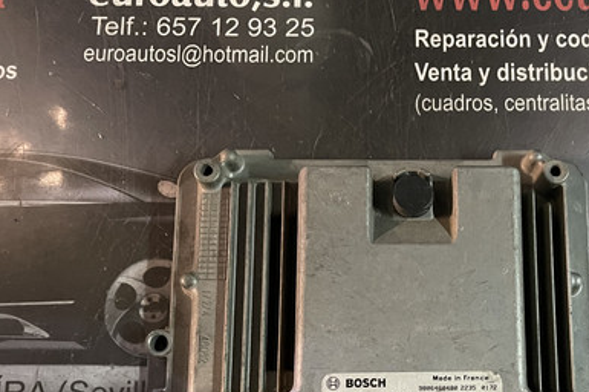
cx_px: 402
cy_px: 325
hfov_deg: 42.9
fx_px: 736
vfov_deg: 29.0
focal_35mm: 45
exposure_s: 1/25
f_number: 1.6
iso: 640
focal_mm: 5.1
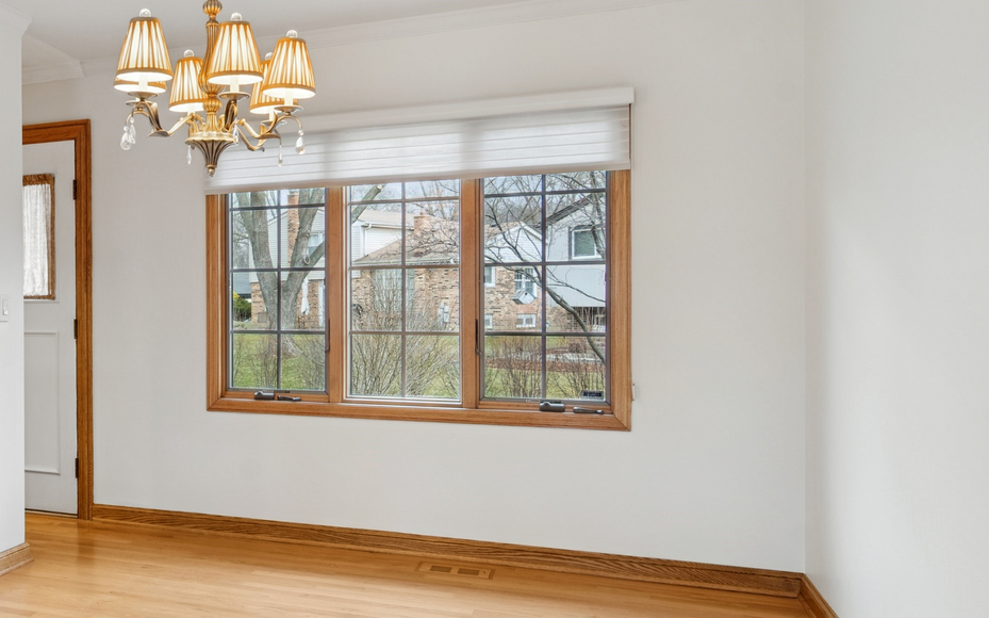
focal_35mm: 32
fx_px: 862
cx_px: 160
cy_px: 316
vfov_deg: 39.4
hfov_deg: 54.4
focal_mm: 12
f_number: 8
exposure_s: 1/8
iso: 200
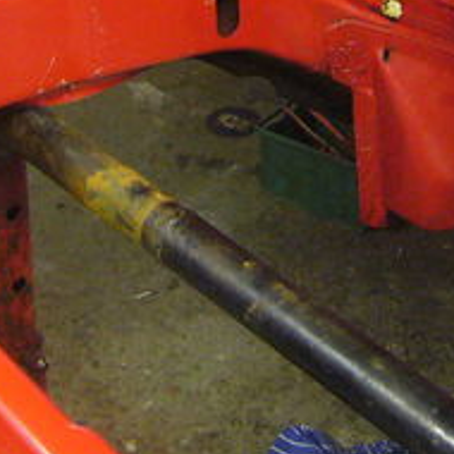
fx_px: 1543
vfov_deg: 16.2
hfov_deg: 16.7
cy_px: -57
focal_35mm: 104
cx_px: 275
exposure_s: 1/8
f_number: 2.8
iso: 200
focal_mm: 5.8
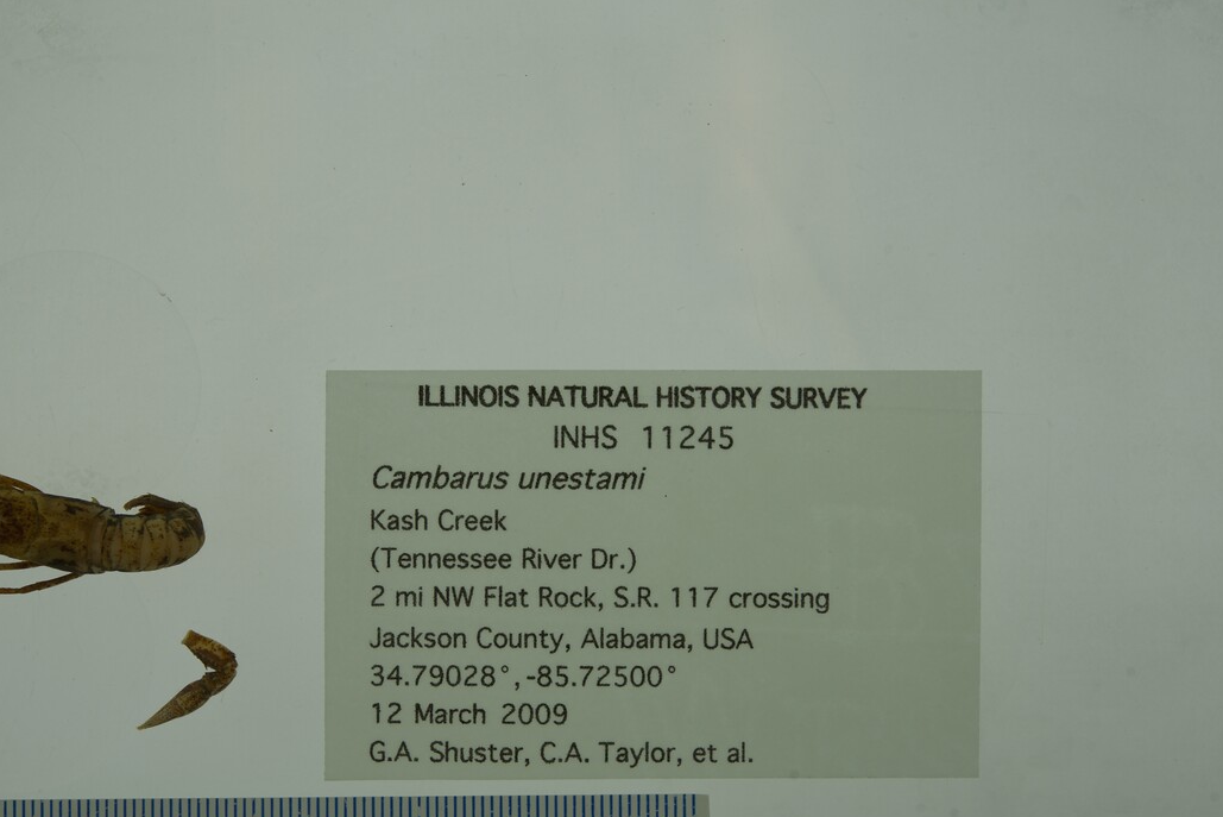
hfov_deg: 28.8
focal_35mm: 70
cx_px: 535
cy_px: 435
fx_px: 2379
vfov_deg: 19.5
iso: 50
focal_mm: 60
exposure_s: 1/125
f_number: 9
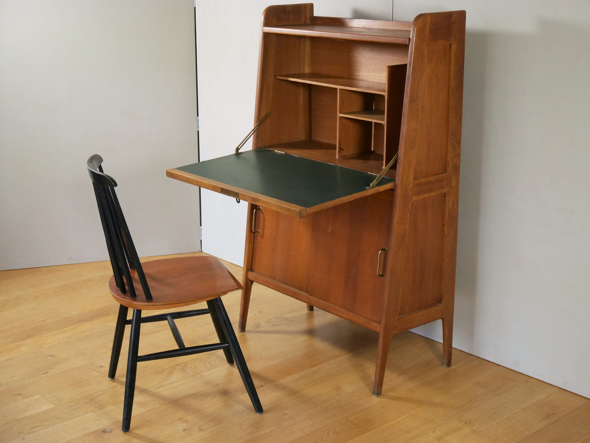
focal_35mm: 56
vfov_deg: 26.1
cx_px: 295
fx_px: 955
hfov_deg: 34.3
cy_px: 222
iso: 1250
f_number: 5.4
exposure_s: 1/60
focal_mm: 28
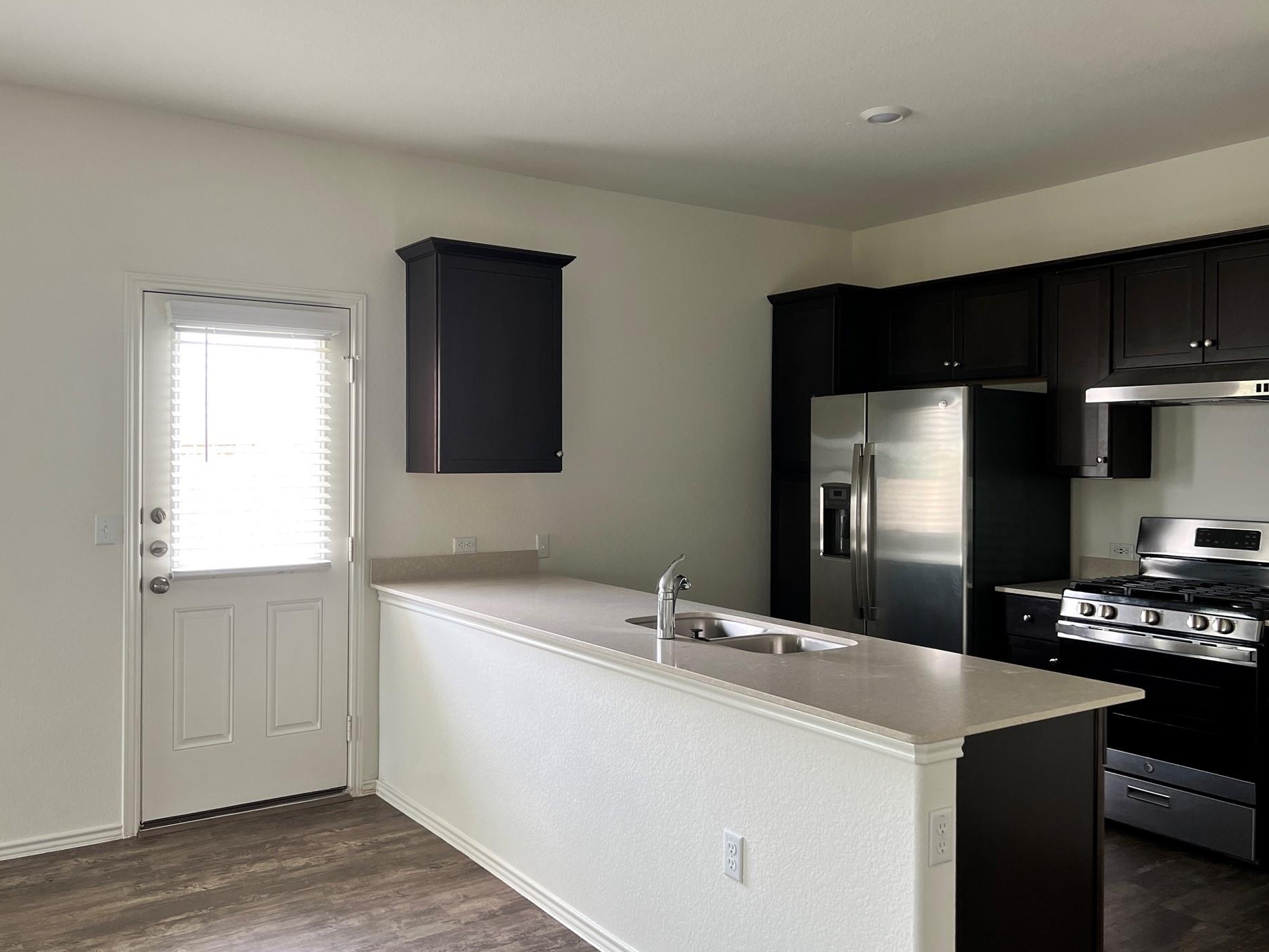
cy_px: 448
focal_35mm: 29
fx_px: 1063
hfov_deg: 61.6
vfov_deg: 48.2
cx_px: 603
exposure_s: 1/109
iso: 125
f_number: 1.5
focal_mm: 5.7
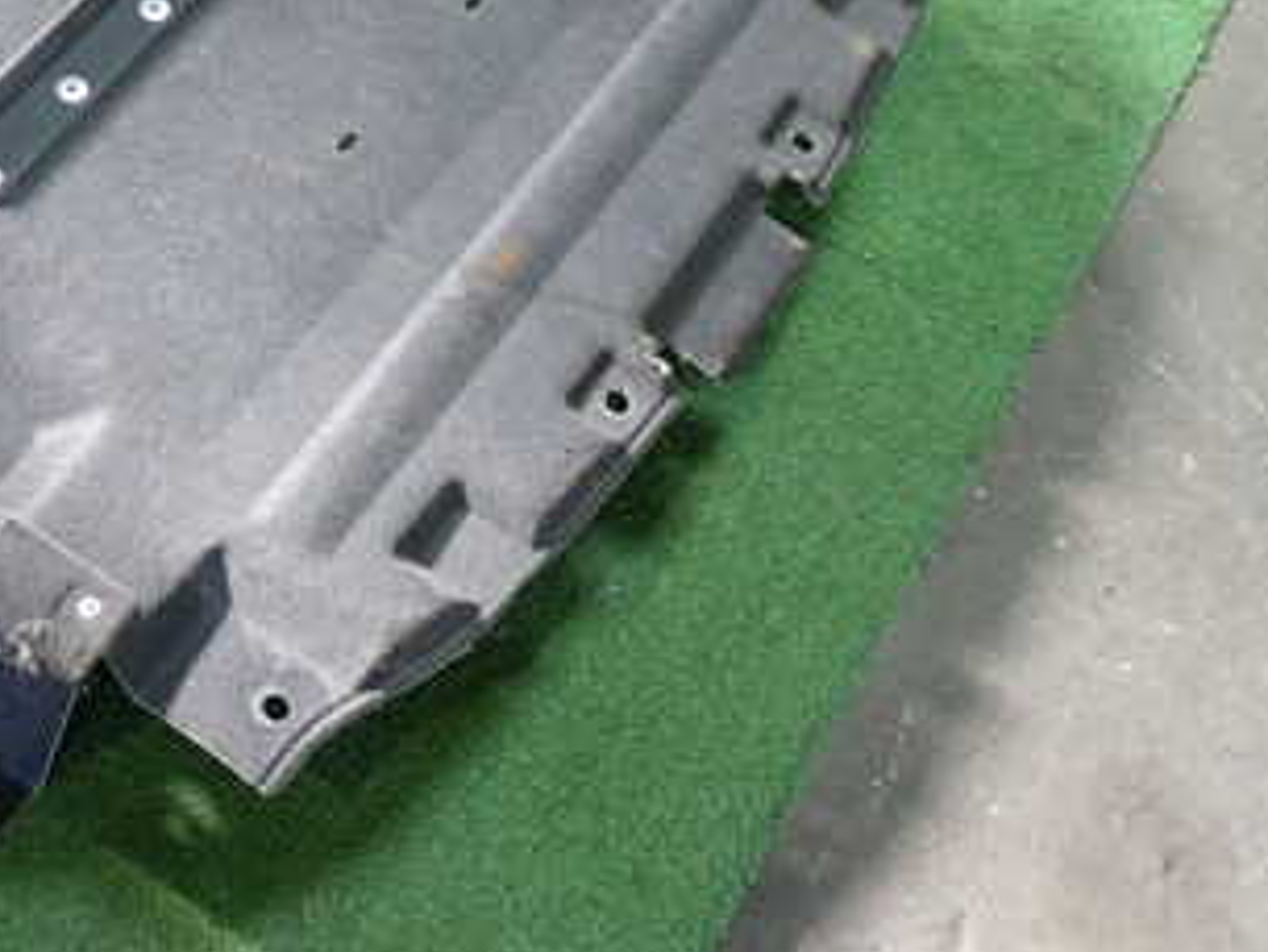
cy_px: 258
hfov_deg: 31.7
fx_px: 2162
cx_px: 216
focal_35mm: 59
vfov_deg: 24.6
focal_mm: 5.4
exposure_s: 1/30
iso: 320
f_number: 2.3
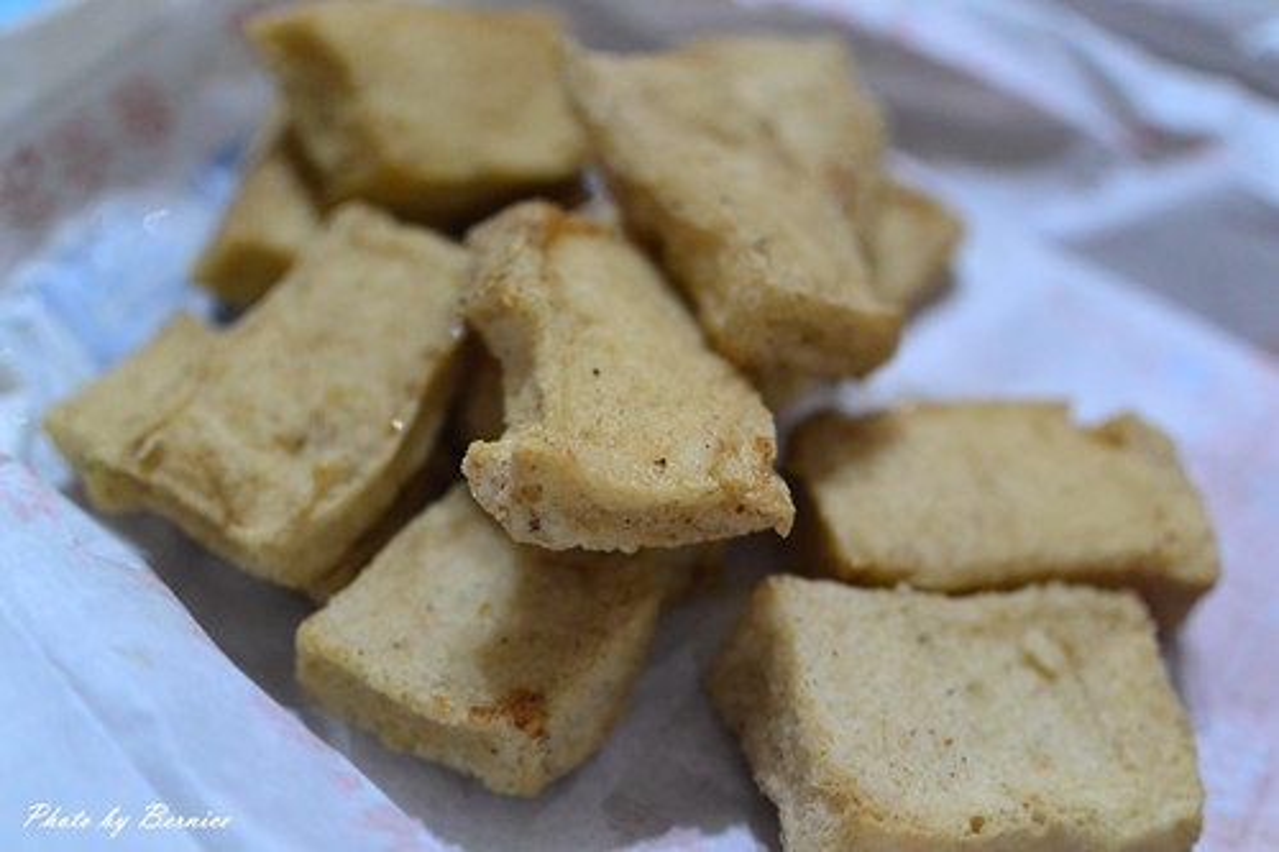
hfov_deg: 40.4
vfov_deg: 27.5
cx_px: 640
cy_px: 426
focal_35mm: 49
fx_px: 1740
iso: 800
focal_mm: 18.5
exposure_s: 1/60
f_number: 1.8
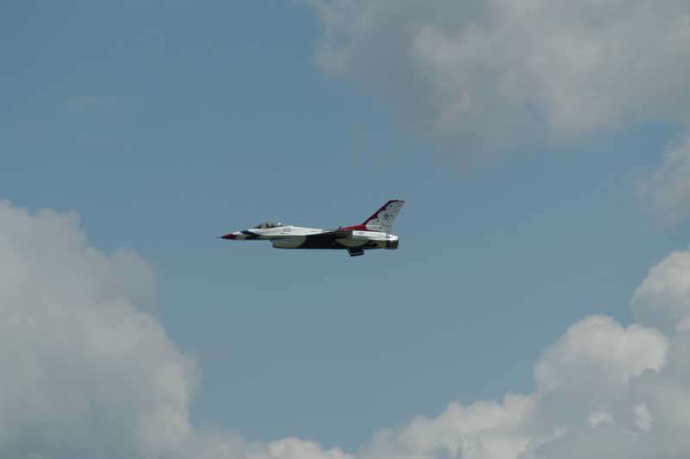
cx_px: 345
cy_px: 230
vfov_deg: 3.7
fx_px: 7181
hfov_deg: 5.5
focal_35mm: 375
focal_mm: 250
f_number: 5.6
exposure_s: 1/2000
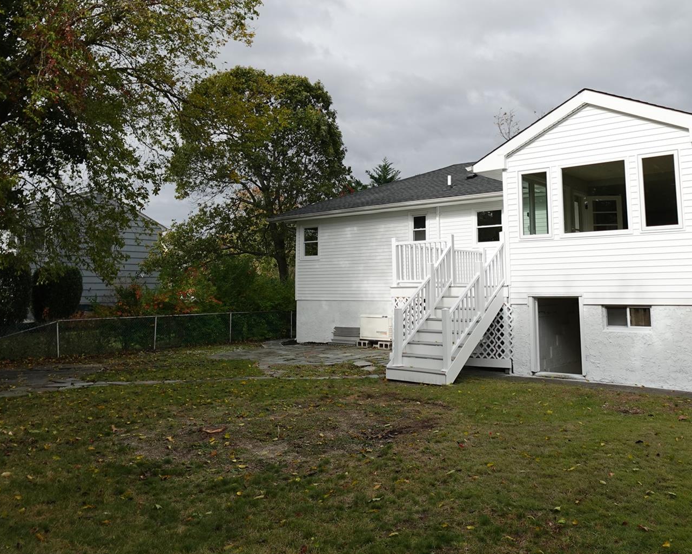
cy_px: 204
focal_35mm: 30
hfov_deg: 58.6
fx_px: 614
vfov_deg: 48.0
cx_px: 389
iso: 125
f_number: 2
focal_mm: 7.6
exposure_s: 1/2500
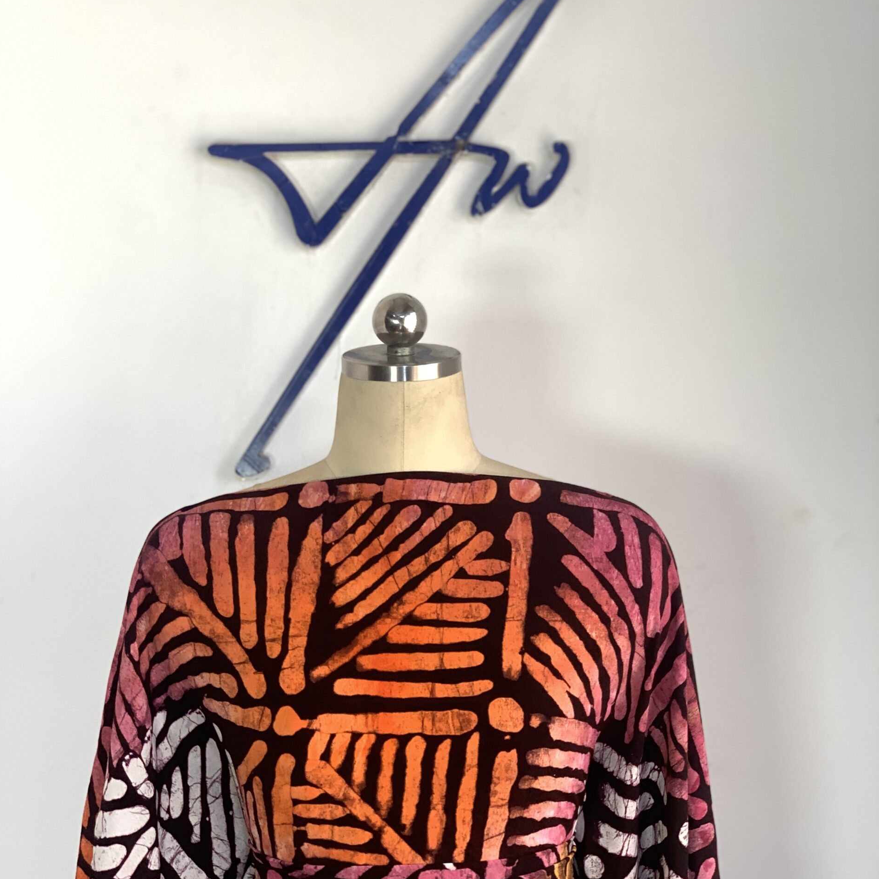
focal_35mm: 62
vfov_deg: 27.7
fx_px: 1781
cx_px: 435
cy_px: 497
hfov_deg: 27.7
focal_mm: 6
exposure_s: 1/103
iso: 100
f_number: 2.4
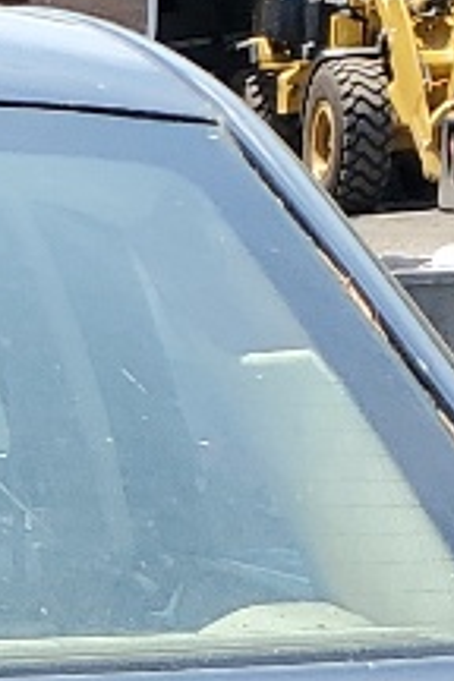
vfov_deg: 9.5
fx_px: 3783
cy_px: 1419
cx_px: -643
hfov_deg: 6.5
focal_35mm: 200
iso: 50
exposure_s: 1/1429
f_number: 1.5
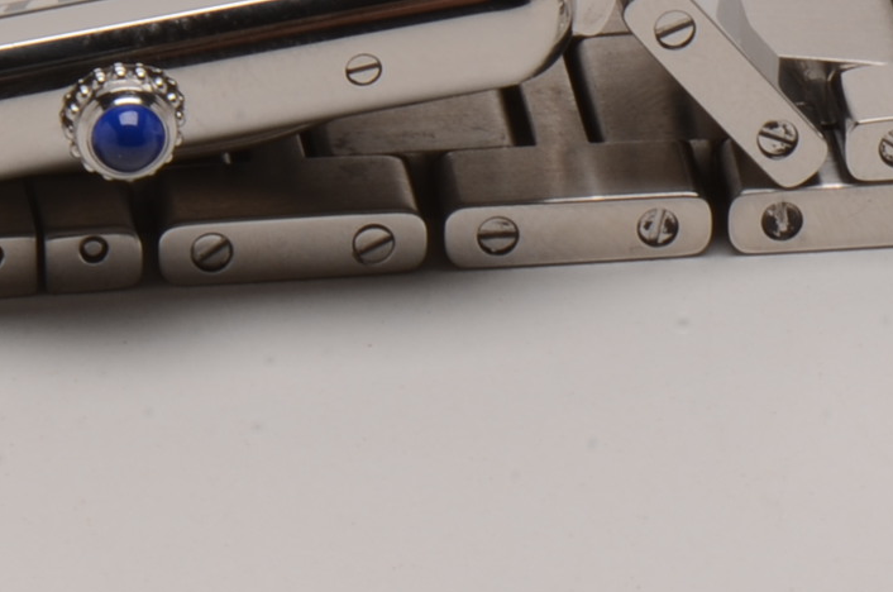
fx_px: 11012
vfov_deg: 3.1
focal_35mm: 445
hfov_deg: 4.6
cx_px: 38
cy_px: 0
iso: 100
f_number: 29
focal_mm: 85
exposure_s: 1/160
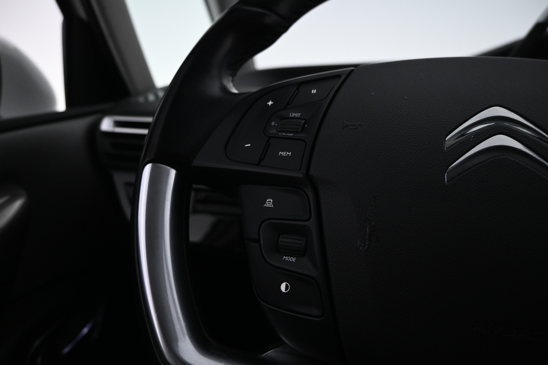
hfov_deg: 73.7
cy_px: 182
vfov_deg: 53.1
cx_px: 274
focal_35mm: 24
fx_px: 365
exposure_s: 1/40
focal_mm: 16
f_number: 3.5
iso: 1600
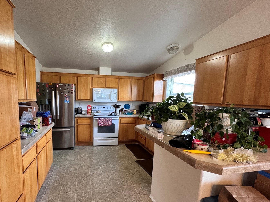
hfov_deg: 89.9
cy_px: 114
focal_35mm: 17
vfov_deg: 74.4
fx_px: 133
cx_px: 108
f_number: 2.2
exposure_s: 1/60
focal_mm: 2.22
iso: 160
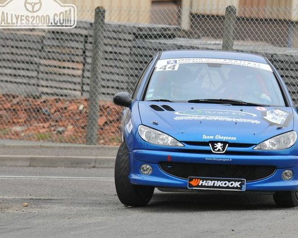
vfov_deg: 3.7
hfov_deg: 4.6
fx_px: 3694
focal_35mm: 419
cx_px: 198
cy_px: 128
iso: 800
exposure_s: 1/800
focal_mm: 210
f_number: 6.3
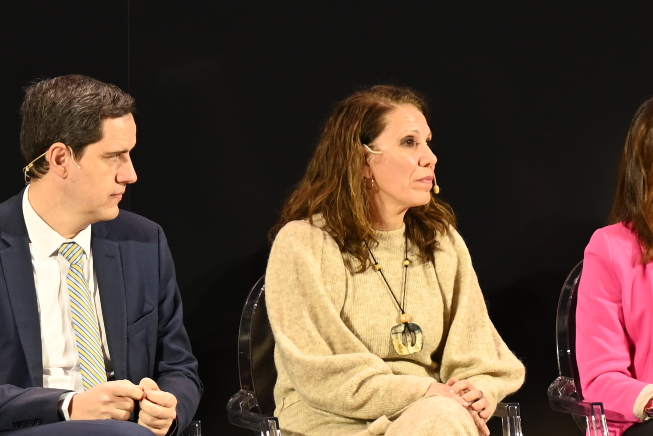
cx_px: 544
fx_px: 7056
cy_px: 330
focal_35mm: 389
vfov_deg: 3.5
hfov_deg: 5.3
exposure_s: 1/60
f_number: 4
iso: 800
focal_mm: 112
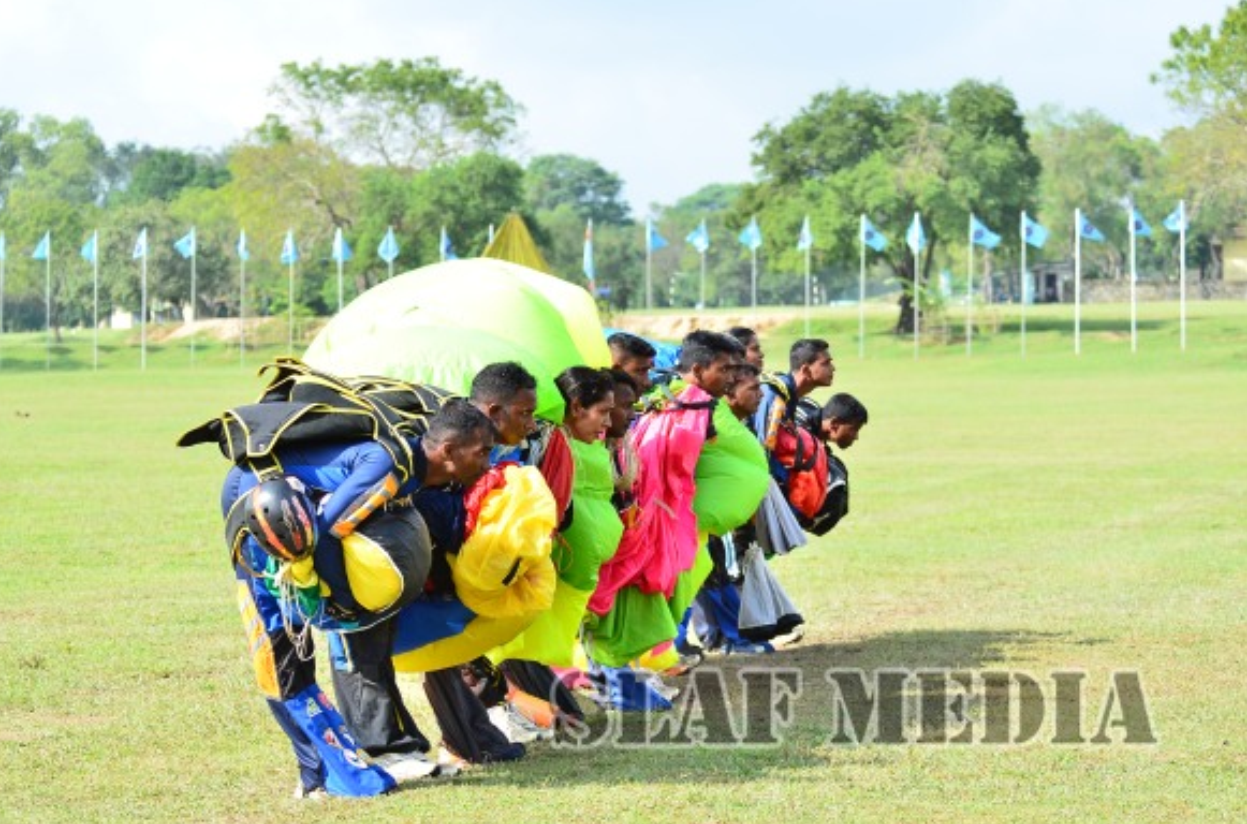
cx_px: 610
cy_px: 411
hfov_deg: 16.6
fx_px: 4284
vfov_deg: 11.0
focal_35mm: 124
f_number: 5.6
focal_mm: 80
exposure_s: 1/320
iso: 200
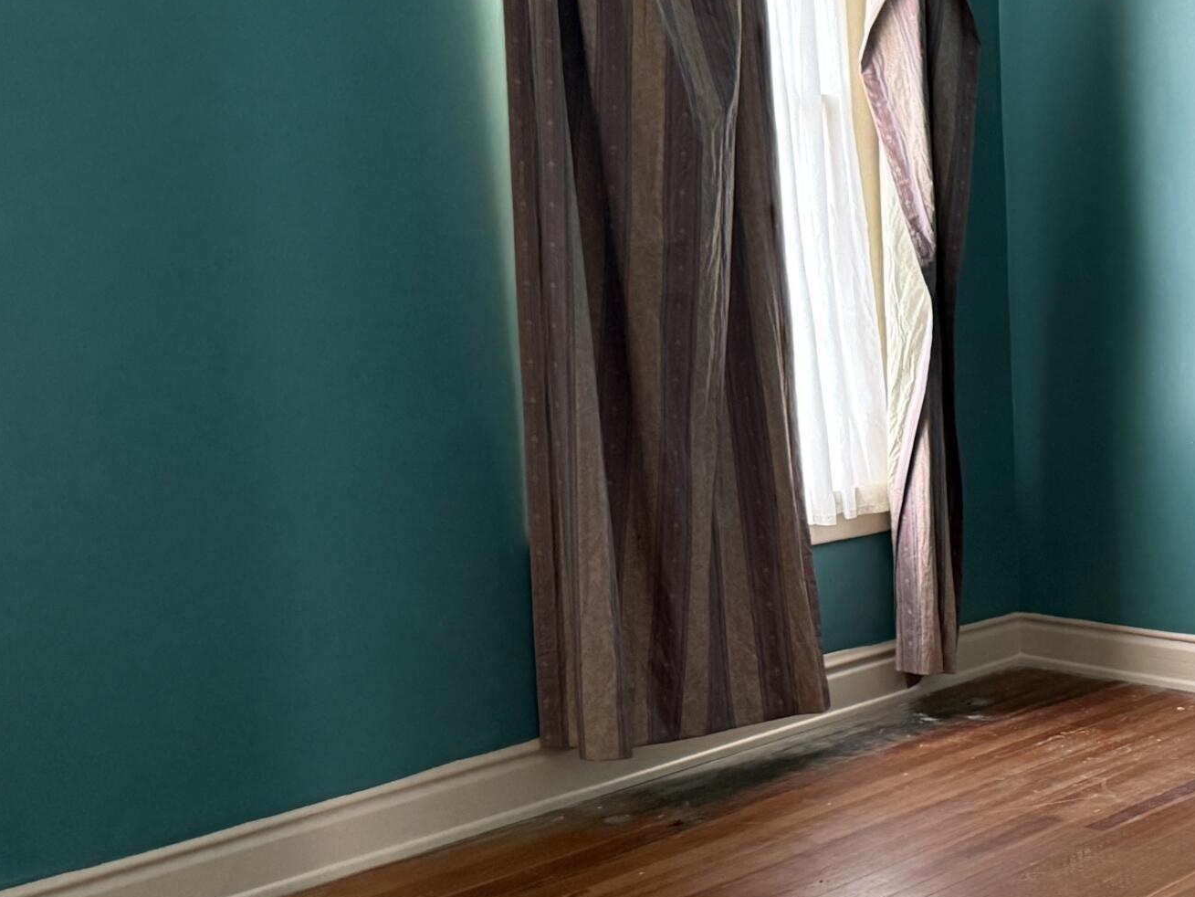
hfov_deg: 31.8
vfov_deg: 26.5
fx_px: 1899
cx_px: 1233
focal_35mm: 55
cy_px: 535
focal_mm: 6.76
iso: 1000
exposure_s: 1/40
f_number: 1.78
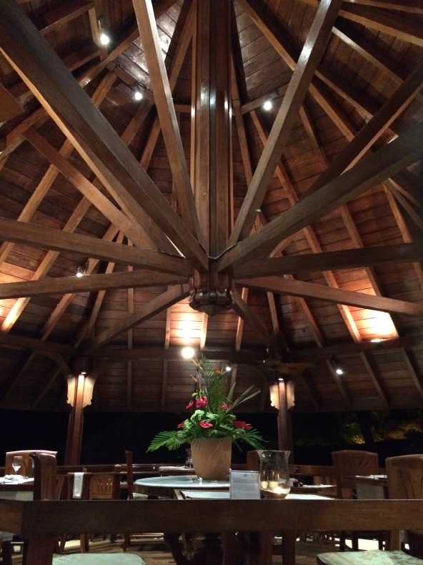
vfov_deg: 61.7
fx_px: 473
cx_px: 212
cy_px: 282
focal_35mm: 29
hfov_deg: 48.2
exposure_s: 1/17
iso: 500
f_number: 2.2
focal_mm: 4.15
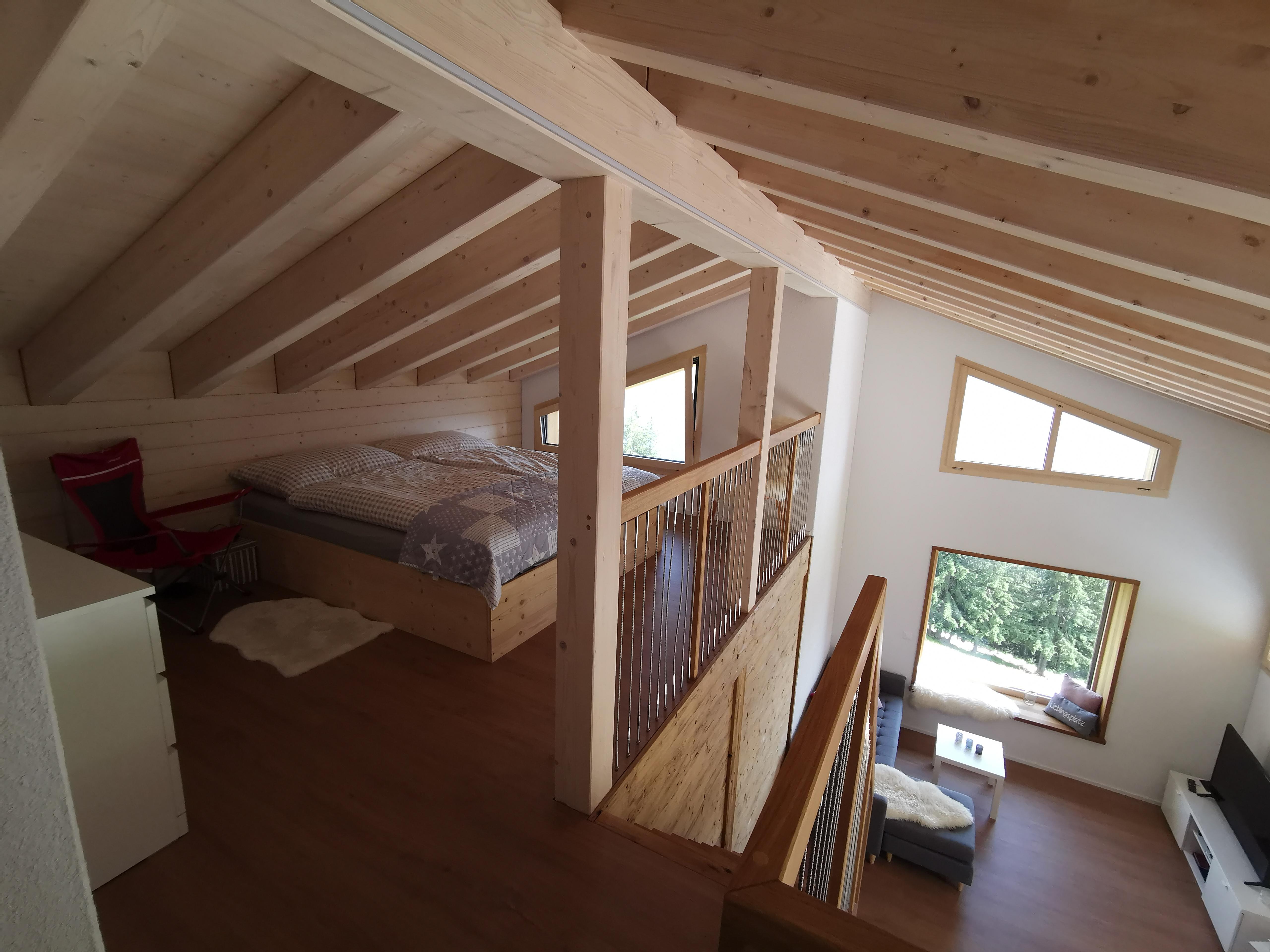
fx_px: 587
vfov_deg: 78.1
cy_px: 476
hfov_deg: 94.5
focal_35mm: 16
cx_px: 635
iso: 160
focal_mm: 2.35
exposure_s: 1/100
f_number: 2.2
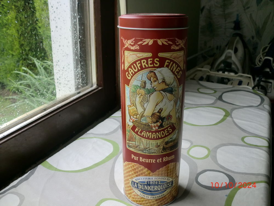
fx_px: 277
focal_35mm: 35
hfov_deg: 52.6
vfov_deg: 40.7
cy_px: 103
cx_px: 137
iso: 100
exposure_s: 1/60
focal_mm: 6.3
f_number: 3.1
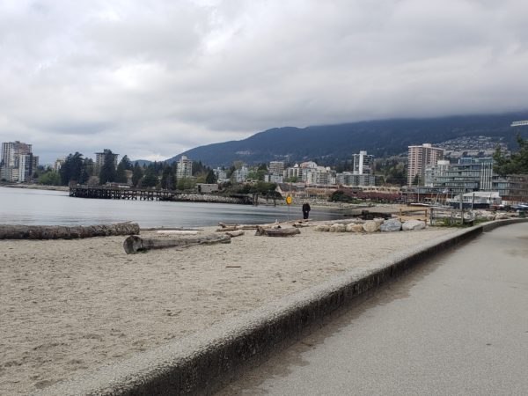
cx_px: 264
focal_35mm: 26
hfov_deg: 67.3
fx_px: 397
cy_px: 198
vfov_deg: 53.1
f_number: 2.4
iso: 50
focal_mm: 4.3
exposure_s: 1/1177
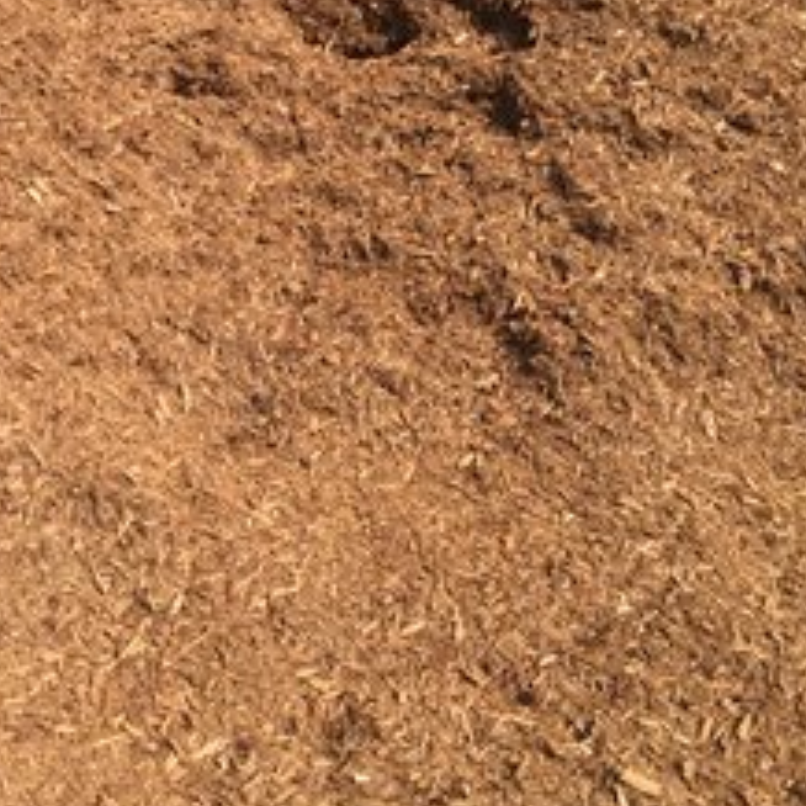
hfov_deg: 35.3
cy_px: 314
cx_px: 207
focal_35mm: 47
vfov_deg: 35.9
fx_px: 1238
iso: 25
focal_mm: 4.15
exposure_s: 1/927
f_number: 2.2
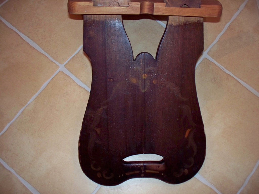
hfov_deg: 52.6
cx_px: 130
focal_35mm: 35
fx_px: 262
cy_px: 97
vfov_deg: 40.7
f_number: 2.8
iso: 200
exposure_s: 1/30
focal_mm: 7.54
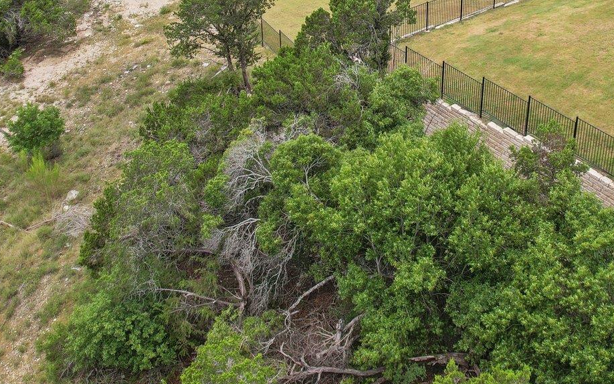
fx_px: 837
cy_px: -14
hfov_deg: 40.1
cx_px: 365
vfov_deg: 24.5
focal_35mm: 50
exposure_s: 1/1250
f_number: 2.8
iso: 130
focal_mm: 8.4
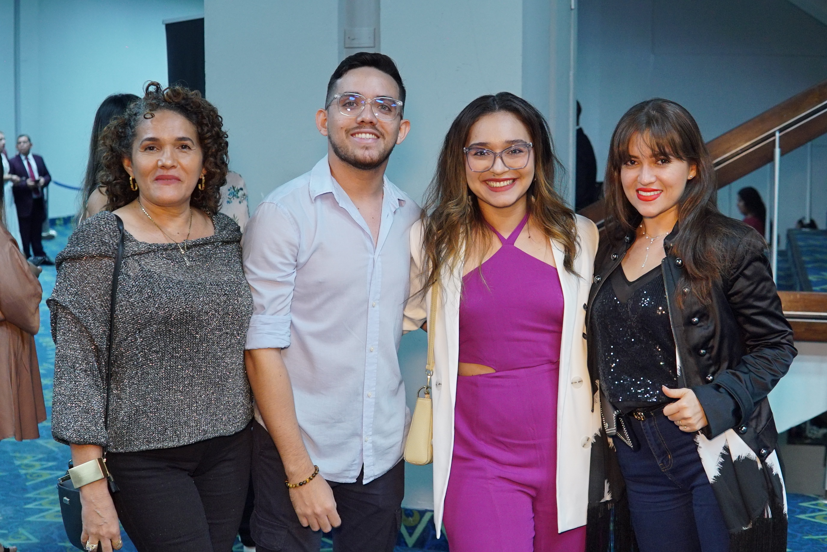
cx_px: 414
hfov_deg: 43.6
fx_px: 1034
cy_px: 276
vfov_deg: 29.9
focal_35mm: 45
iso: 1600
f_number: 3.5
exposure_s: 1/100
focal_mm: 30
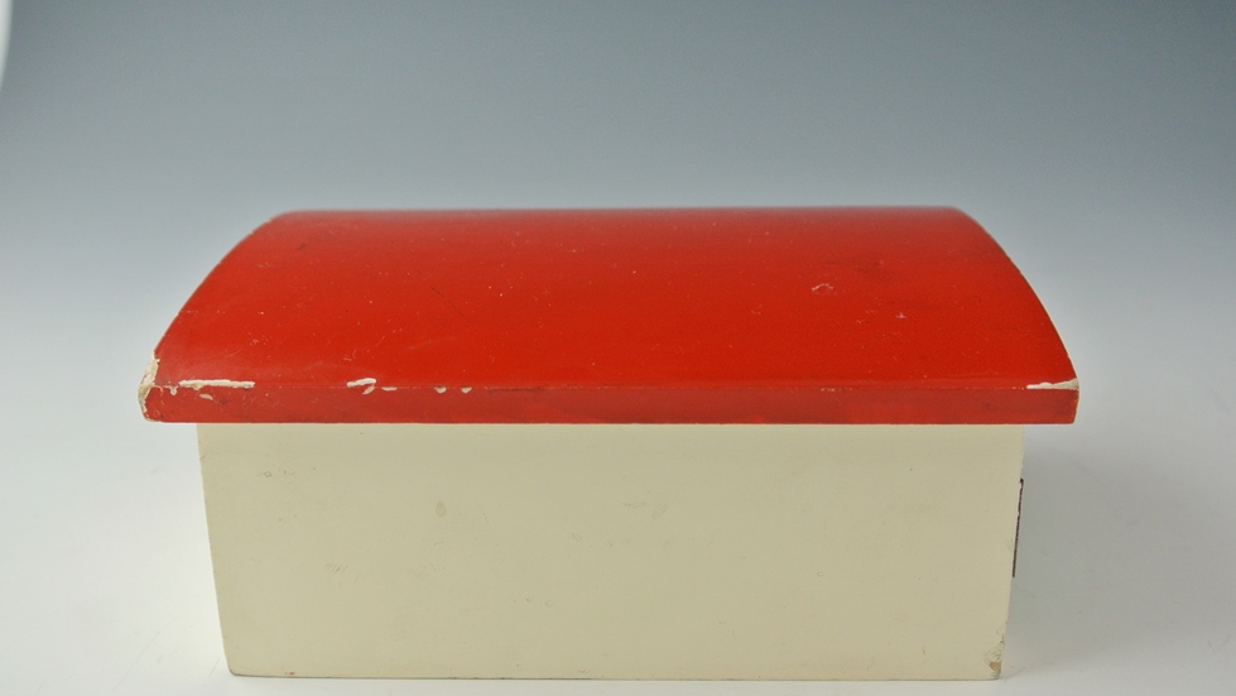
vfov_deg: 26.5
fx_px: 1475
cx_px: 625
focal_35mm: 45
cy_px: 419
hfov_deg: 45.5
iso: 280
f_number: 4.2
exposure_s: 1/125
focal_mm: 15.7
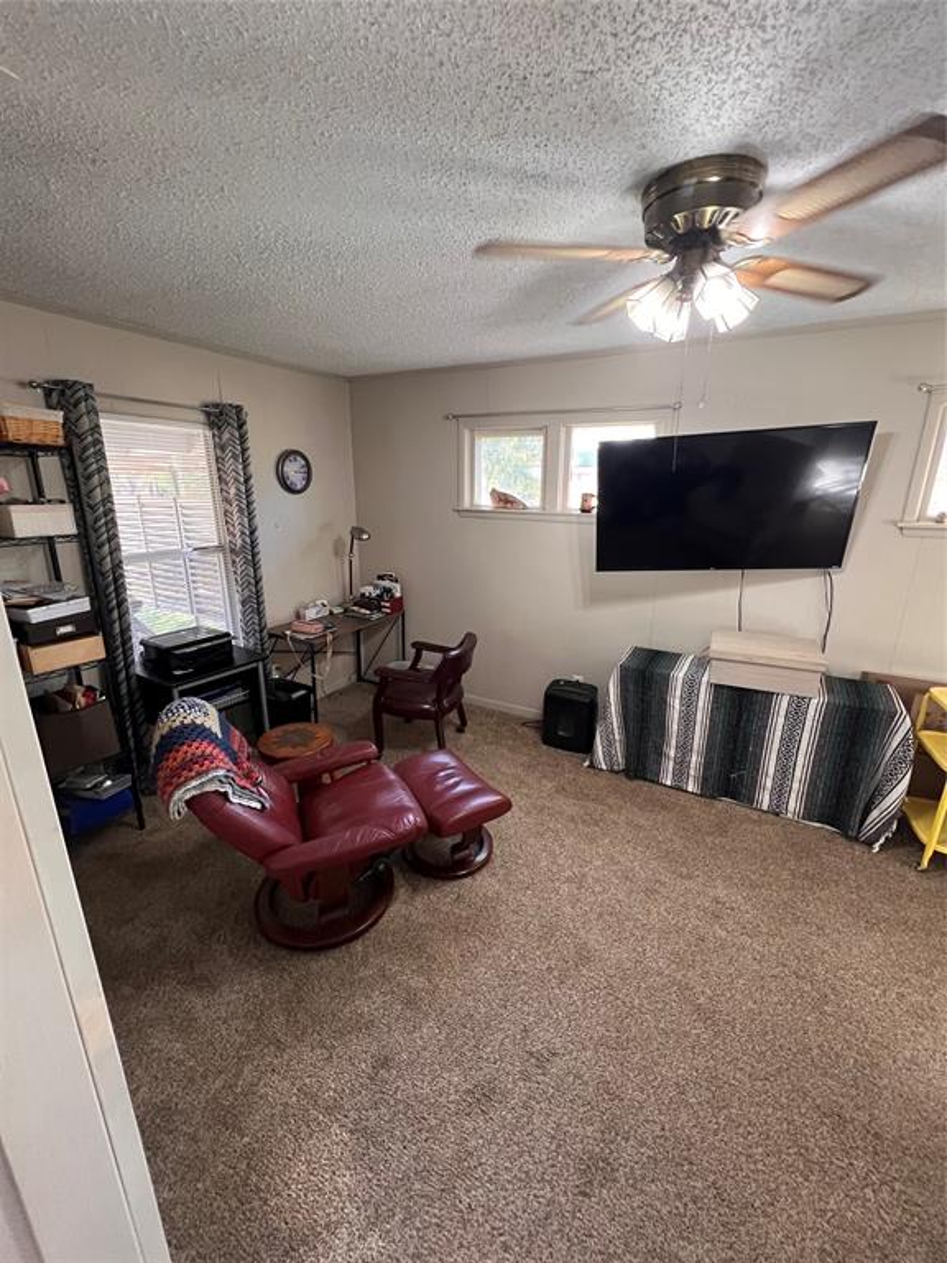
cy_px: 632
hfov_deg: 89.9
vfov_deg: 106.2
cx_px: 474
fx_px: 474
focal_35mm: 13
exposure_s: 1/60
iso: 320
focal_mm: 1.57
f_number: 1.8
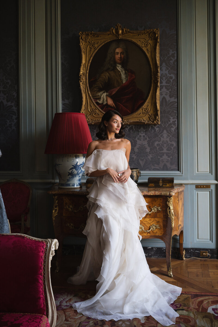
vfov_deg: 54.4
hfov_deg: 37.9
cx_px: 109
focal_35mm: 35
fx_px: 318
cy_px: 164
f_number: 2
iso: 500
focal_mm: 35
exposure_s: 1/400
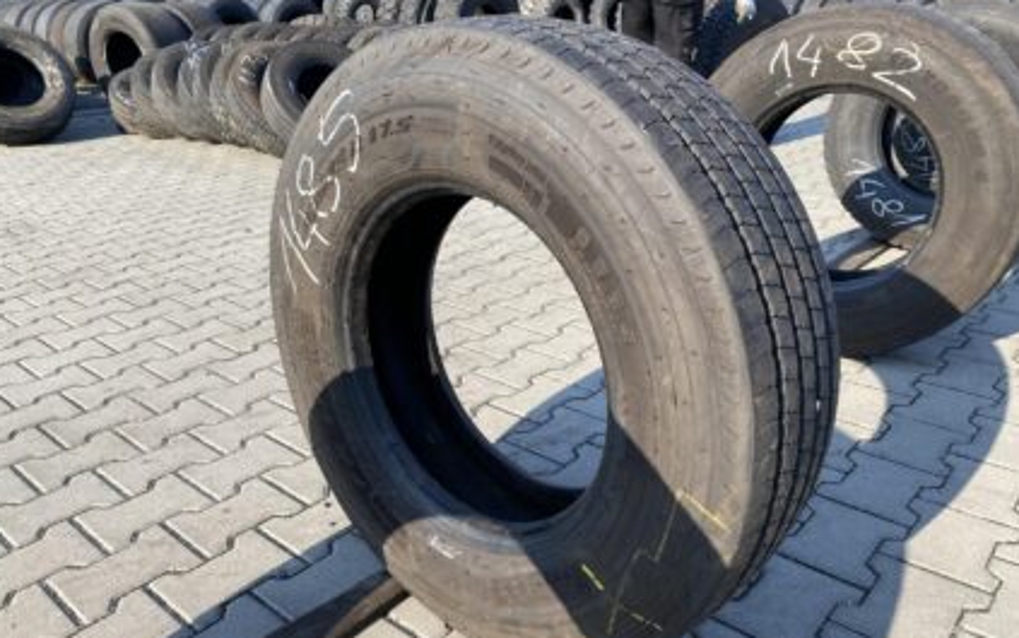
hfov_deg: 66.4
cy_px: 370
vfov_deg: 44.5
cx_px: 506
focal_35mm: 28
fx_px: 778
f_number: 1.8
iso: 32
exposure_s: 1/965
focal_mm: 4.25
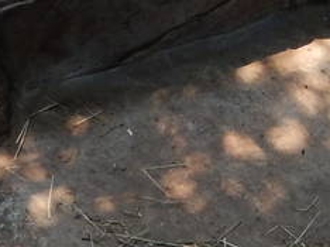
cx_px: 443
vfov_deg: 8.2
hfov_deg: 11.2
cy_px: -260
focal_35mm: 171
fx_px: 1629
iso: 125
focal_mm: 4.5
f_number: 3.4
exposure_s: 1/50
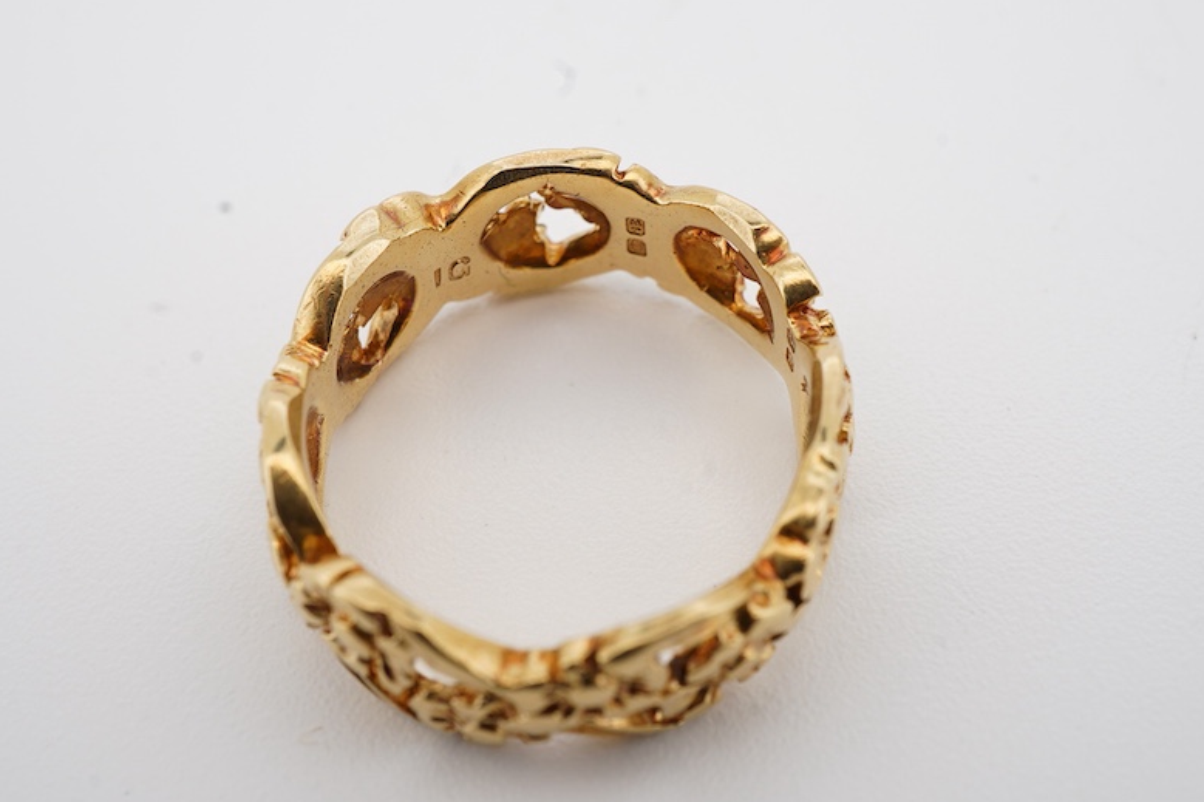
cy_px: 355
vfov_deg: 26.0
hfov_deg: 38.2
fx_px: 1739
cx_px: 569
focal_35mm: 52
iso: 160
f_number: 22
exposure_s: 1/125
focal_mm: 30
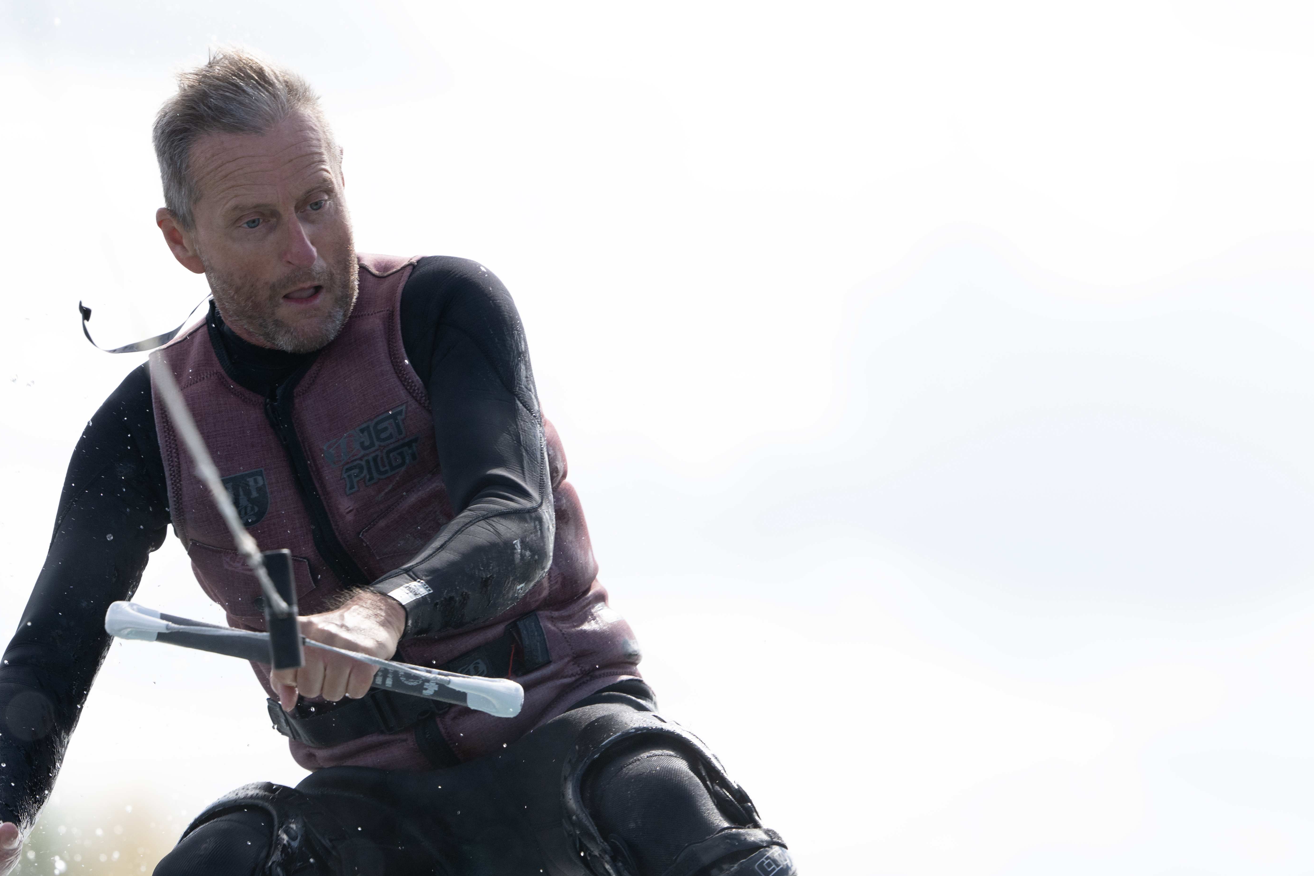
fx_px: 21643
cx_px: 541
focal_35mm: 593
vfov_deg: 2.3
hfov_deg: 3.5
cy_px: 500
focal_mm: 400
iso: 320
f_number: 5
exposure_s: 1/1600
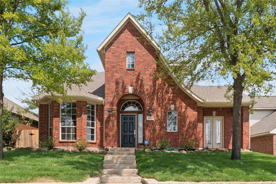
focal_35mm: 16
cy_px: 92
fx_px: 126
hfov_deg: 95.0
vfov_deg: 72.0
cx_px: 138
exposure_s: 1/160
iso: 100
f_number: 9
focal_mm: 11
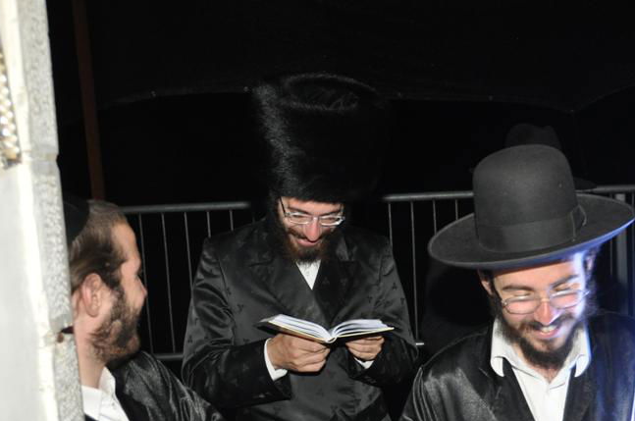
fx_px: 1004
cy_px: 326
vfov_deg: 23.4
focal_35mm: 57
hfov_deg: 34.6
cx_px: 455
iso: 800
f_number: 4
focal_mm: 24
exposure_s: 1/60
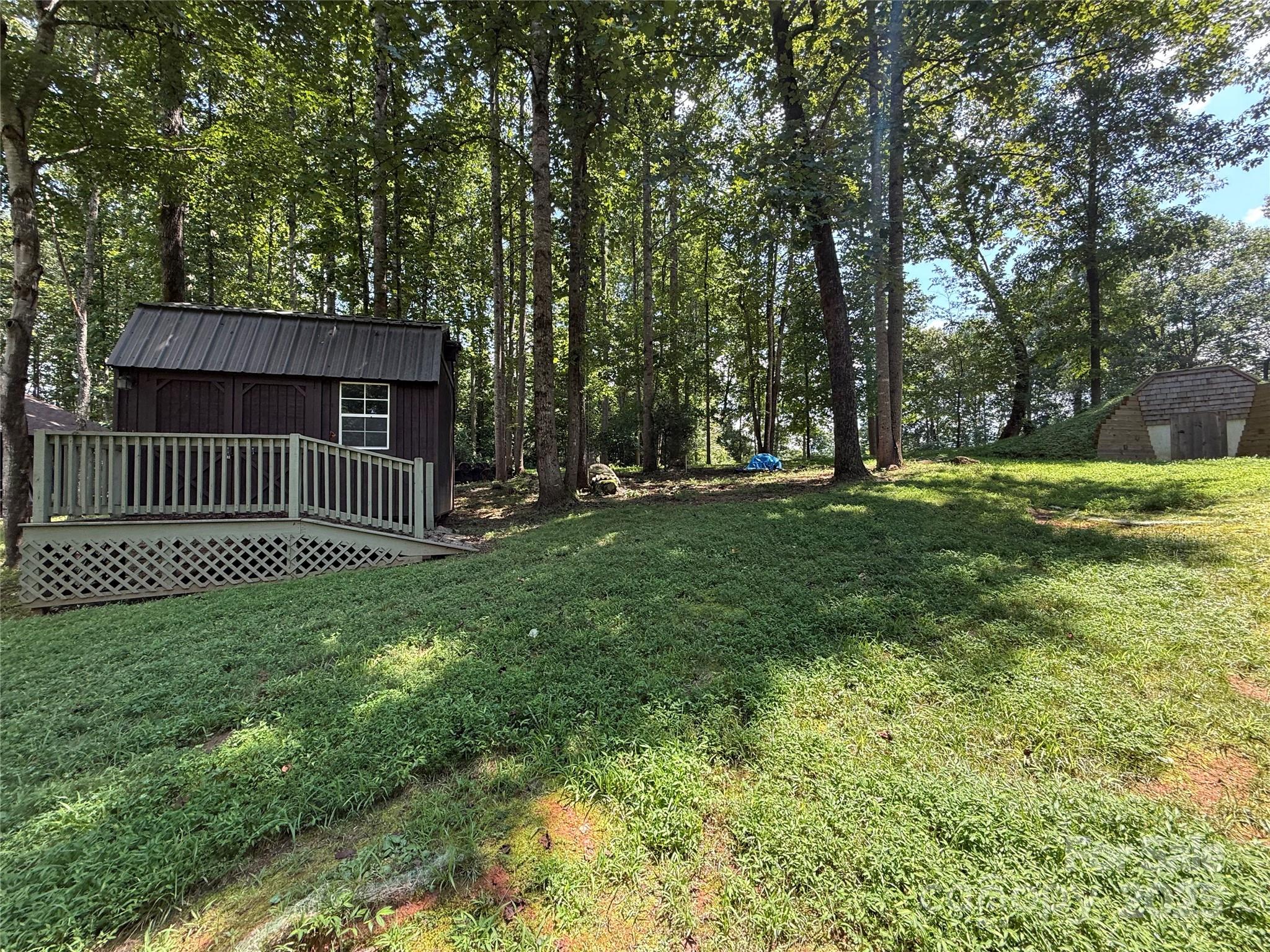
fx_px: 514
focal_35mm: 14
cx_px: 635
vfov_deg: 85.7
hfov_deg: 102.1
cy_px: 476
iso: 64
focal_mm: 2.22
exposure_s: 1/167
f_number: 2.2
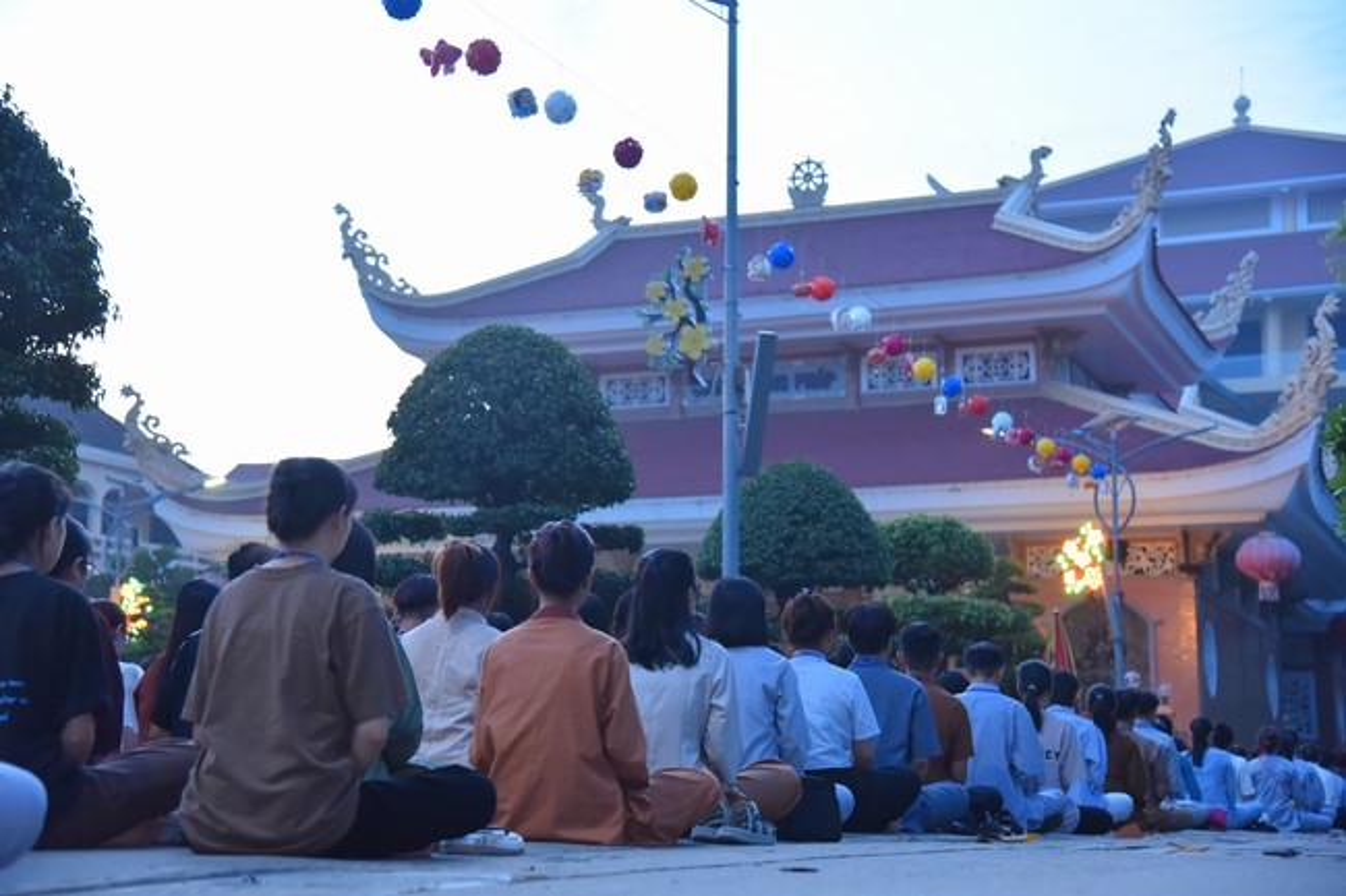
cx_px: 673
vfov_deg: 21.9
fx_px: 2317
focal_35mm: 62
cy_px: 448
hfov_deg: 32.4
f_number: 4.5
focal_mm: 62
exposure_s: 1/160
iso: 1600
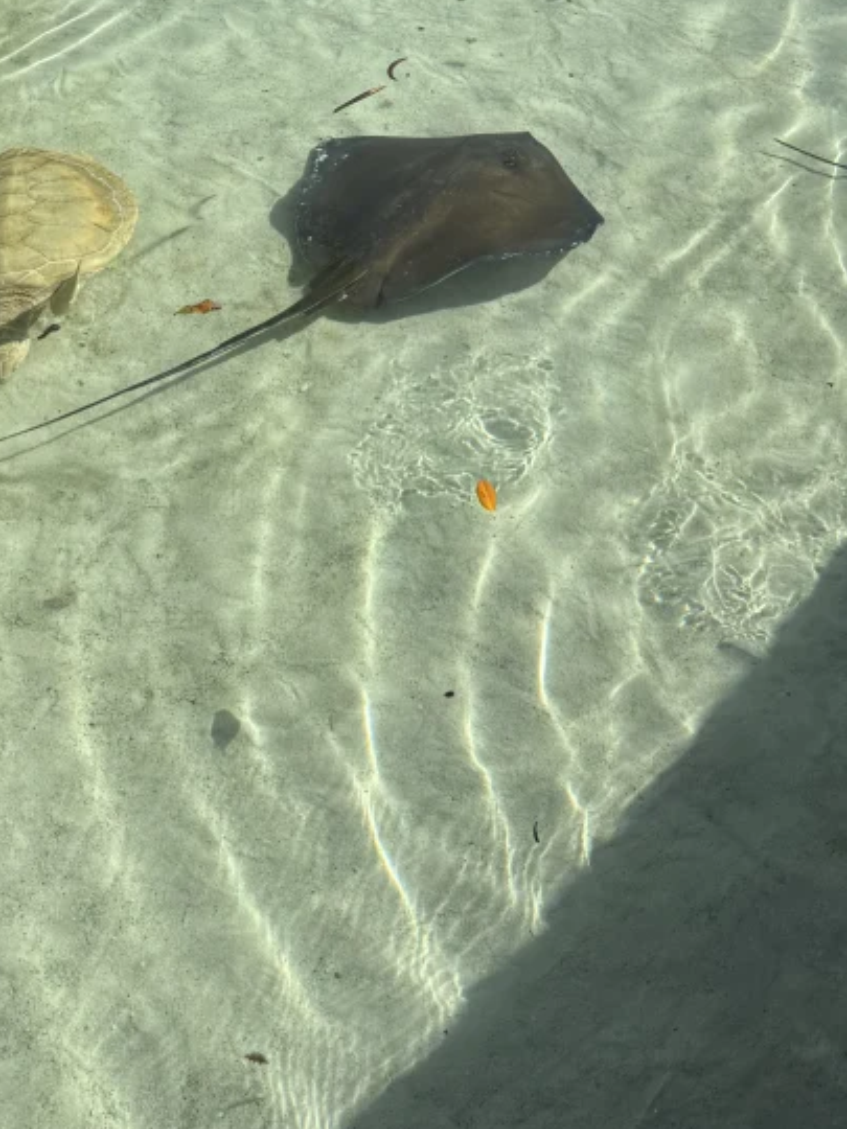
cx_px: 537
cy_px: -347
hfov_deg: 22.9
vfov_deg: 25.8
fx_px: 2088
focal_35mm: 64
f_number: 1.78
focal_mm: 6.76
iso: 80
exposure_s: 1/3597
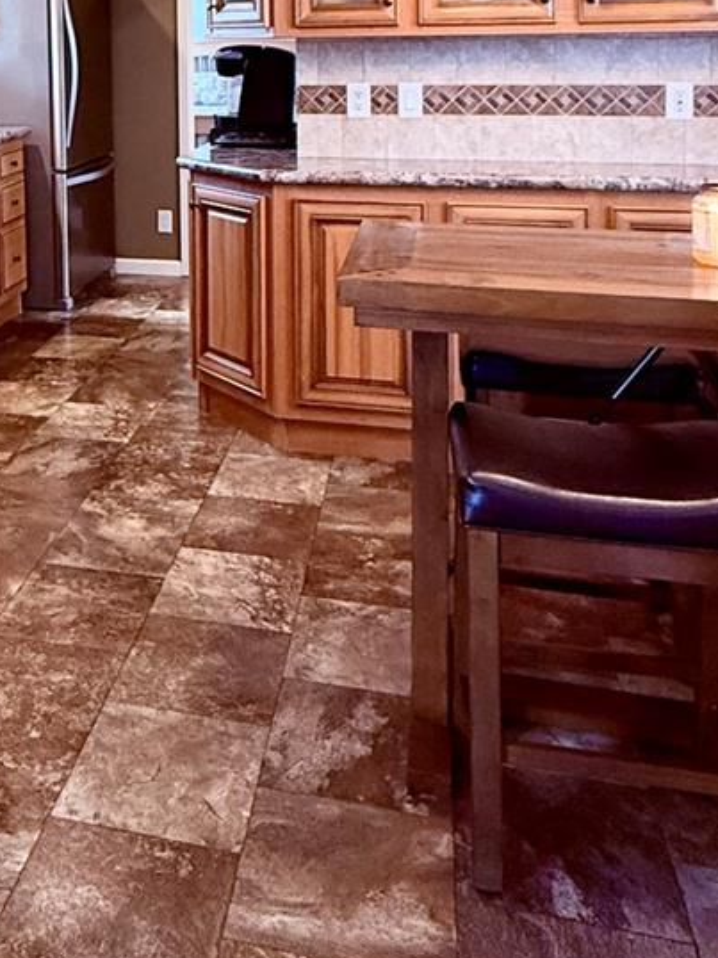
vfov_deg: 42.4
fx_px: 1107
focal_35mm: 40
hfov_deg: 34.4
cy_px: 71
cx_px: 103
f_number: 2.2
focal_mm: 2.22
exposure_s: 1/60
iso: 320
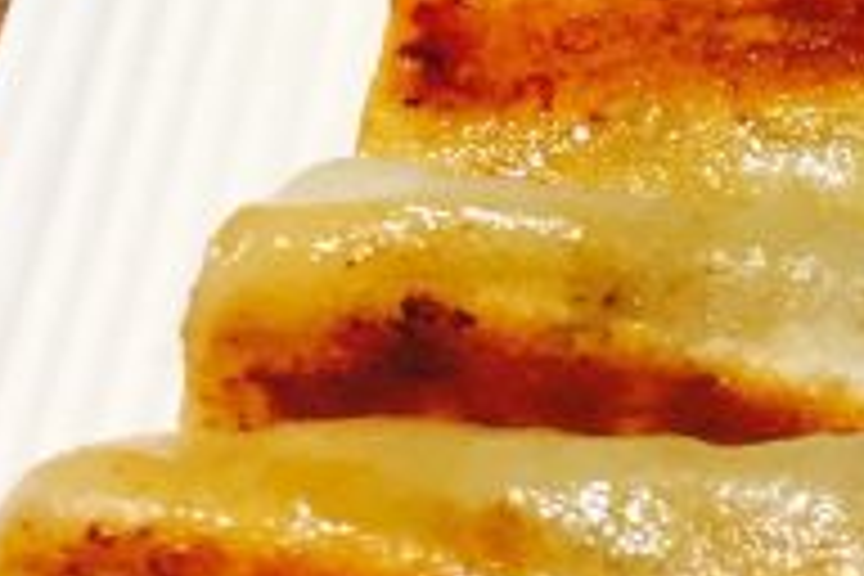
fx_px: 2640
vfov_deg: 12.1
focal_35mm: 110
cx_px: 1060
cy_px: -140
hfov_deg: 17.6
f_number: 2.2
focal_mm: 4.15
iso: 125
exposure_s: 1/33
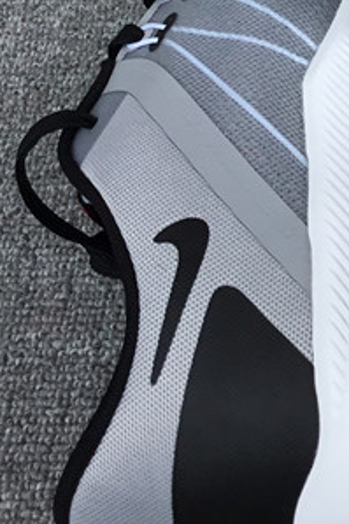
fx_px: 1412
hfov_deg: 13.2
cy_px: -20
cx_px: 552
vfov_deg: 20.3
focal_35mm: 97
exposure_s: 1/595
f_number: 2.4
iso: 25
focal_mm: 3.3
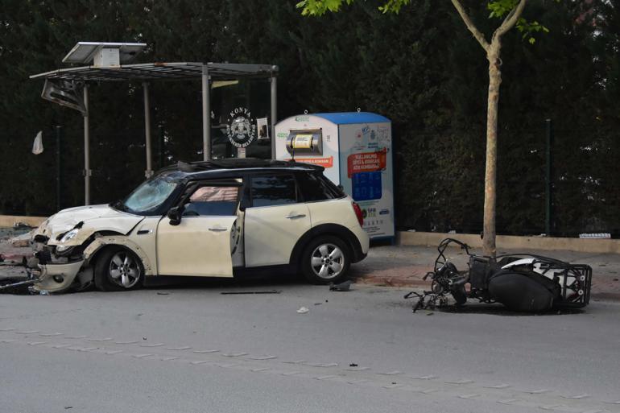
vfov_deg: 14.0
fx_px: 1679
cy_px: 206
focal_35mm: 98
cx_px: 310
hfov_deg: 20.9
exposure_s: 1/1250
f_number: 9
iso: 3200
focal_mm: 65
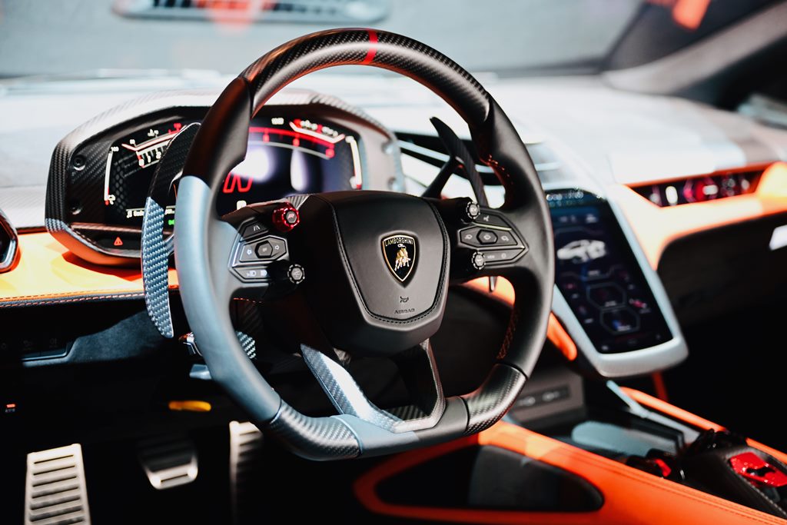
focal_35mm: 52
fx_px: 1137
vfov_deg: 26.0
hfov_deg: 38.2
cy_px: 262
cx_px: 394
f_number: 2.8
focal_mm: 52
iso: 1600
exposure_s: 1/160
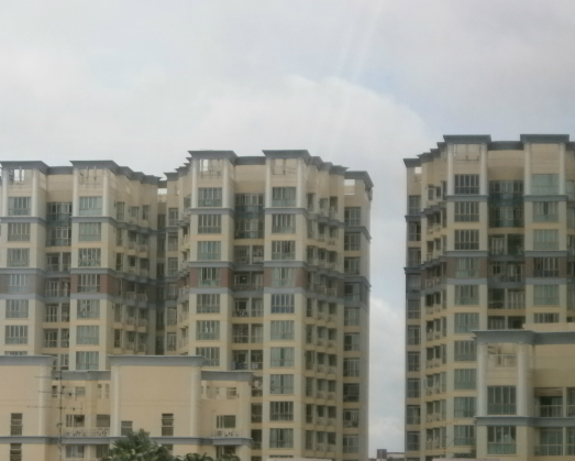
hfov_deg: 14.7
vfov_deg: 11.8
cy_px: 248
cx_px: 295
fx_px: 2231
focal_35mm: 131
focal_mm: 19.2
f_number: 6.5
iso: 100
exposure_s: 1/200
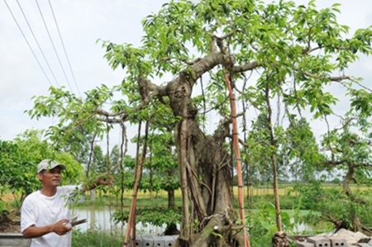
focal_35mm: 36
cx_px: 186
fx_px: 372
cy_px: 124
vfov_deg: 36.8
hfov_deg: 53.2
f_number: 8
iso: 200
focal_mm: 24
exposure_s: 1/250
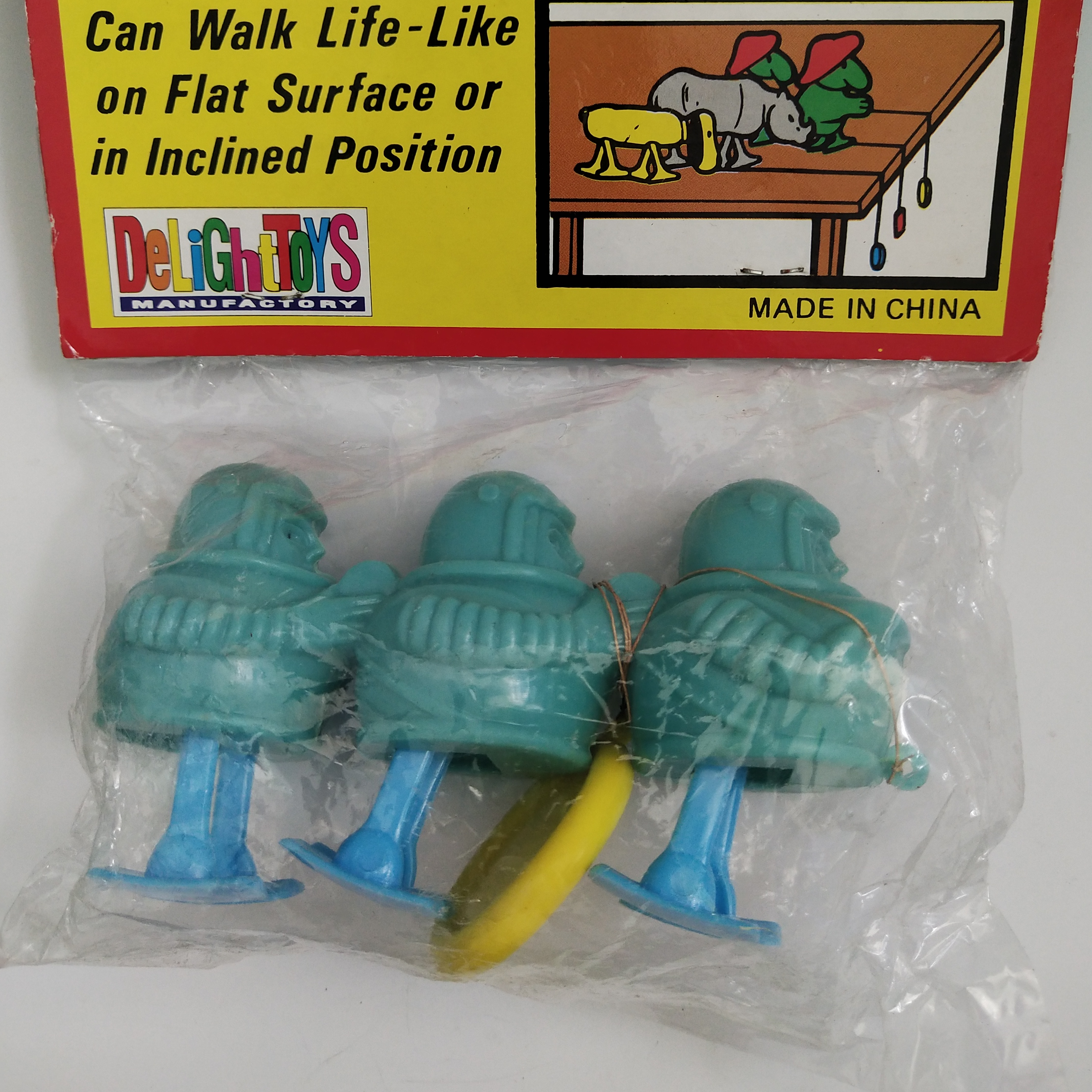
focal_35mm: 36
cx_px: 546
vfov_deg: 45.6
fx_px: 1285
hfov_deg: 46.0
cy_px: 399
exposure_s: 1/100
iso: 179
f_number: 1.8
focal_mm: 3.95
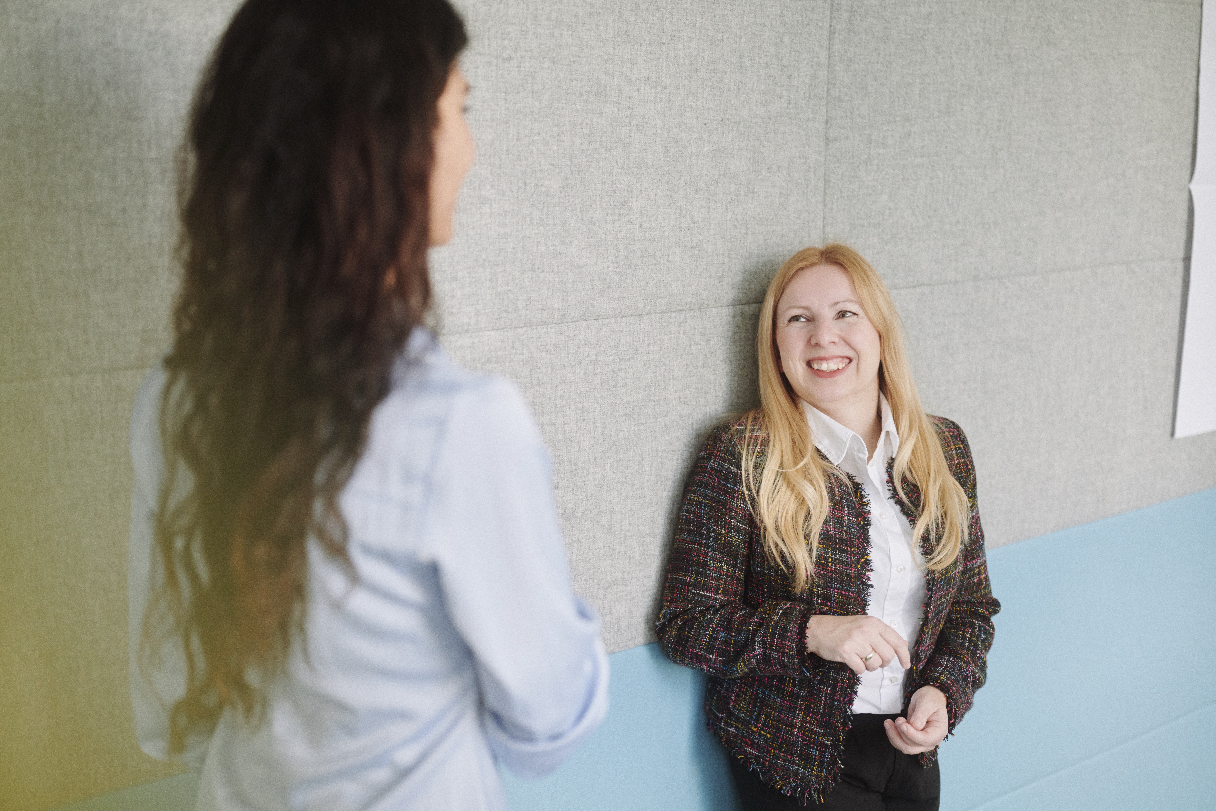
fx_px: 1689
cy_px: 406
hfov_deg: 39.6
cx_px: 608
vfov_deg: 27.0
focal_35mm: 50
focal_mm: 50
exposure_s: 1/200
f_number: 2.2
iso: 1400
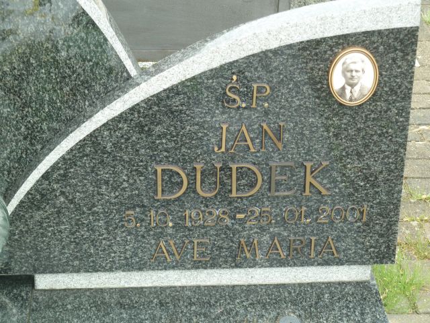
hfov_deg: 20.4
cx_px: 215
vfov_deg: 15.4
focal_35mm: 96
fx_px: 1193
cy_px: 162
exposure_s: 1/40
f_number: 4.3
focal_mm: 15.8
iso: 160
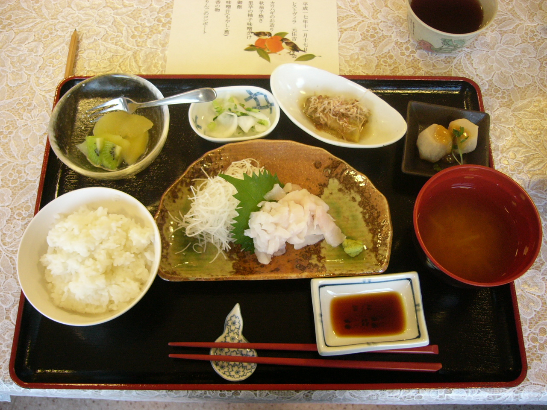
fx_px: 553
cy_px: 205
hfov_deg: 52.6
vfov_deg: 40.7
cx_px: 274
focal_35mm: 35
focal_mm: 5.8
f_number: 2.8
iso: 200
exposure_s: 1/40
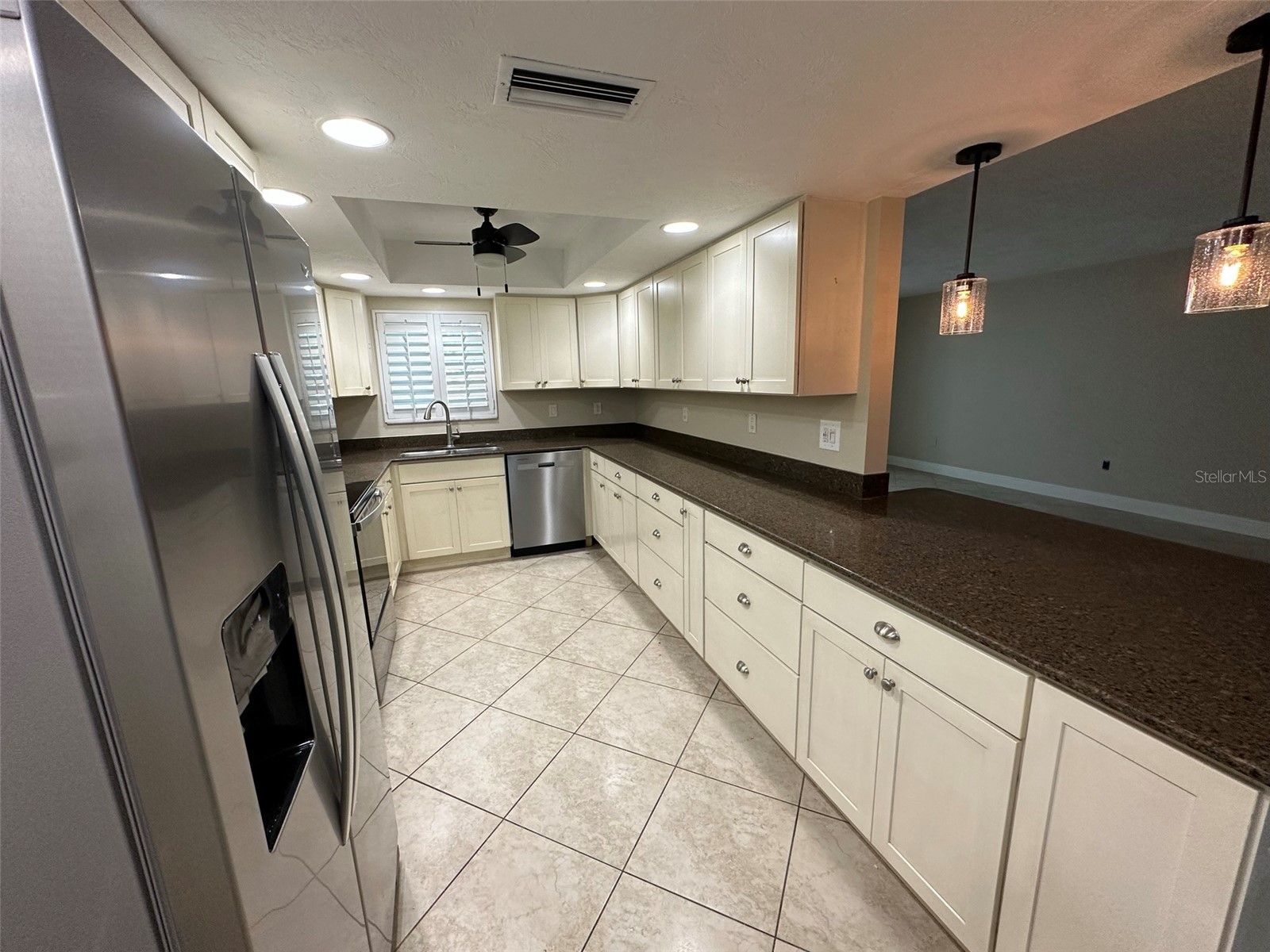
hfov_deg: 102.1
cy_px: 476
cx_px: 635
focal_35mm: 14
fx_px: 514
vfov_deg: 85.7
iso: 200
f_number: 2.2
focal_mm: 2.22
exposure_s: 1/120
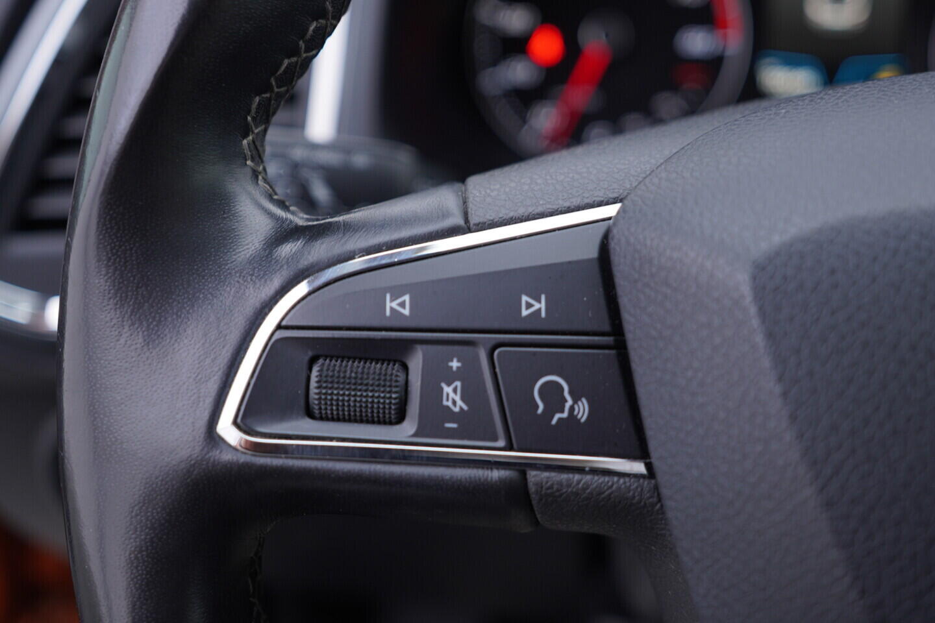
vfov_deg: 36.9
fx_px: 935
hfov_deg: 53.1
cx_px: 468
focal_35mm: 36
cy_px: 312
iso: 125
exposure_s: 1/40
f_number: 2.8
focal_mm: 24
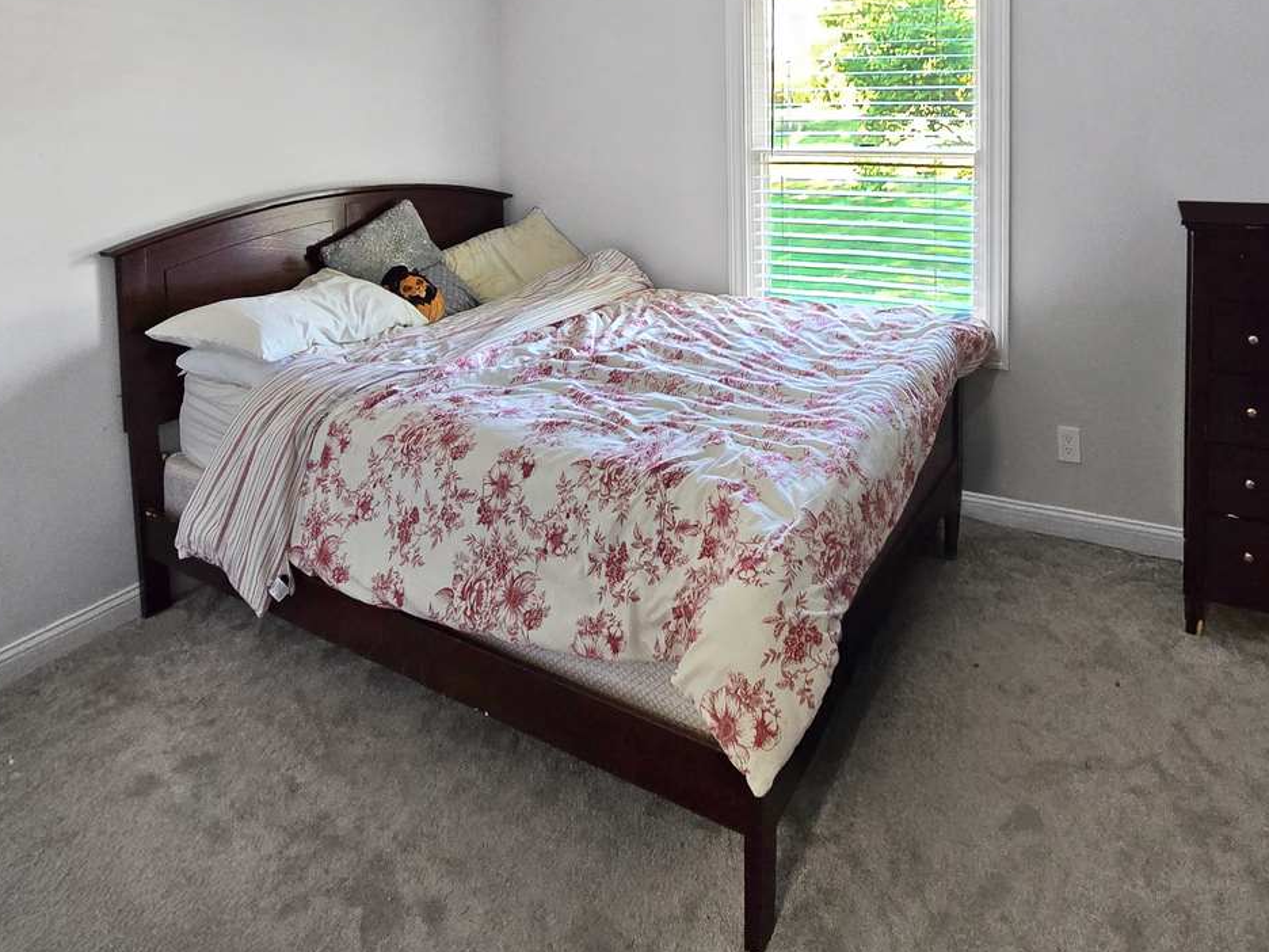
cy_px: 343
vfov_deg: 64.8
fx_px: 733
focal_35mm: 20
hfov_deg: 81.5
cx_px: 697
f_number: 2.2
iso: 320
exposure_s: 1/60
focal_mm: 2.2
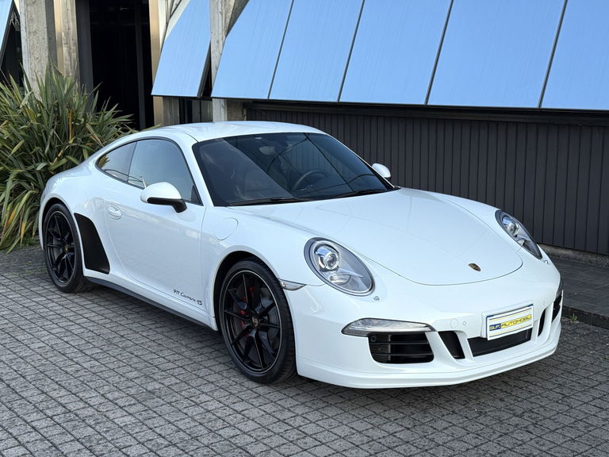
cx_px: 304
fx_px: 844
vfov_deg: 30.3
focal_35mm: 48
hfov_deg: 39.7
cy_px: 228
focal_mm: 6.76
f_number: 1.78
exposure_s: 1/1403
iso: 64
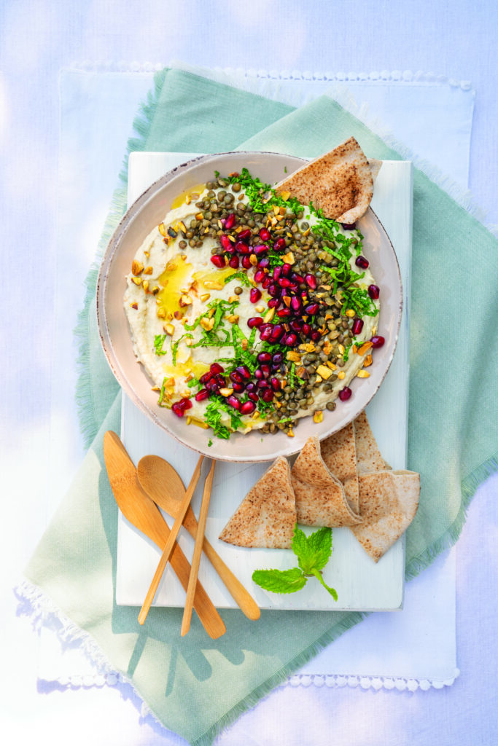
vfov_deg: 51.9
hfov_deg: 36.0
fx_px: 767
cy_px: 373
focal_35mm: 37
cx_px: 249
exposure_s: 1/125
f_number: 8
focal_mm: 37
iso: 320
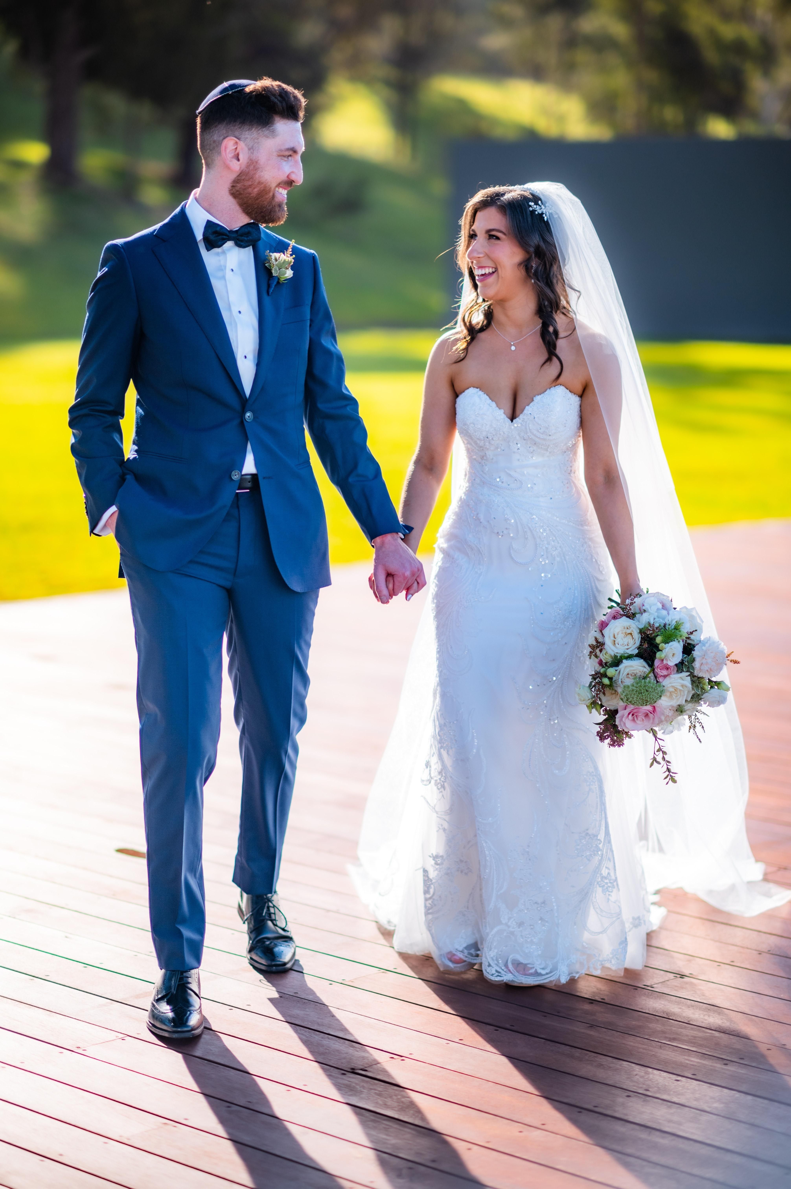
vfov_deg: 23.9
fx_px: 2805
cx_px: 396
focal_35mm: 85
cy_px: 594
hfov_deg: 16.1
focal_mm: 85
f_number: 1.4
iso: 125
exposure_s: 1/320
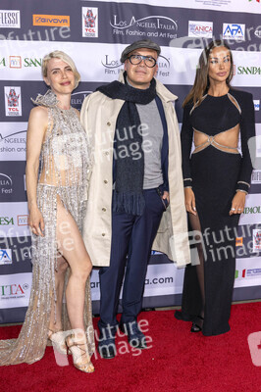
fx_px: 365
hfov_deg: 39.4
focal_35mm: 34
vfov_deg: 56.5
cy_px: 196
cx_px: 130
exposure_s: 1/200
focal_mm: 33.5
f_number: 5.6
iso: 800
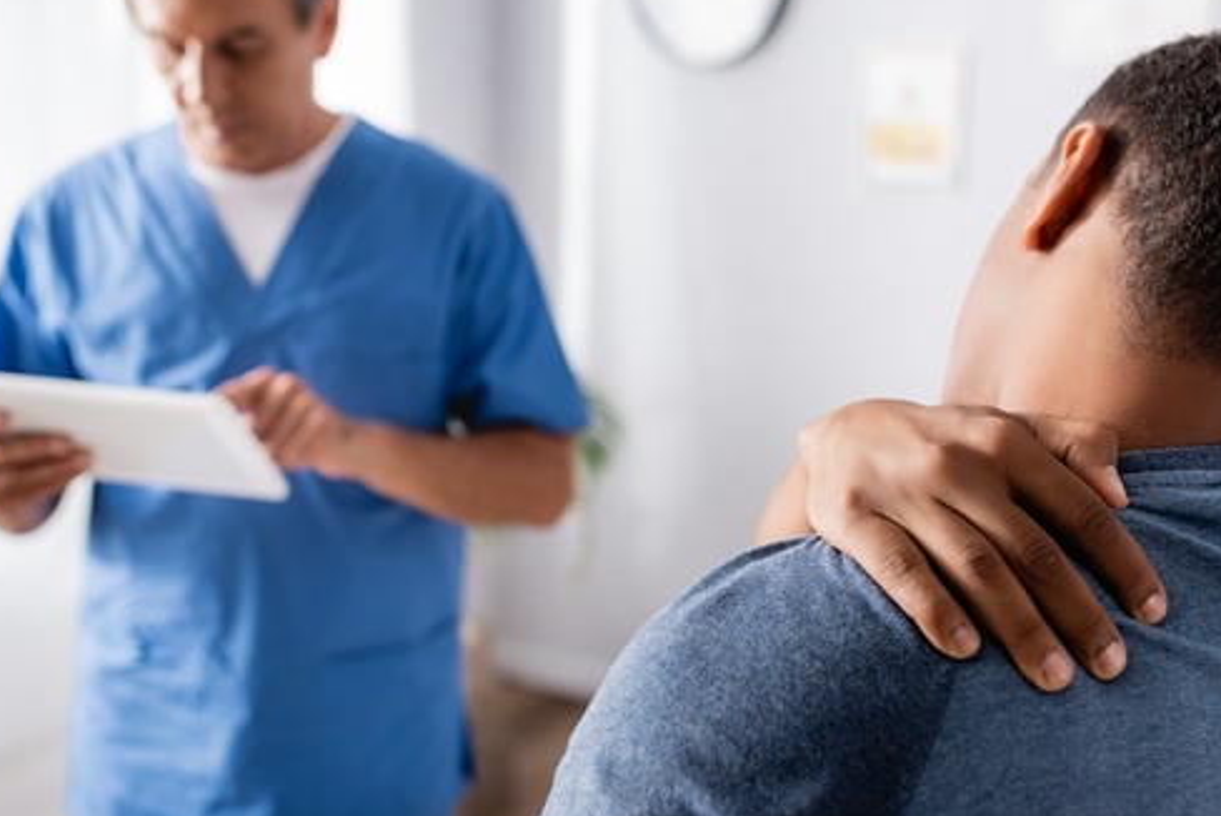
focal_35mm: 43
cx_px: 676
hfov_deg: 45.3
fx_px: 1459
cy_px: 405
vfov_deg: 31.2
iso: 125
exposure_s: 1/200
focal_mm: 35
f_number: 2.8
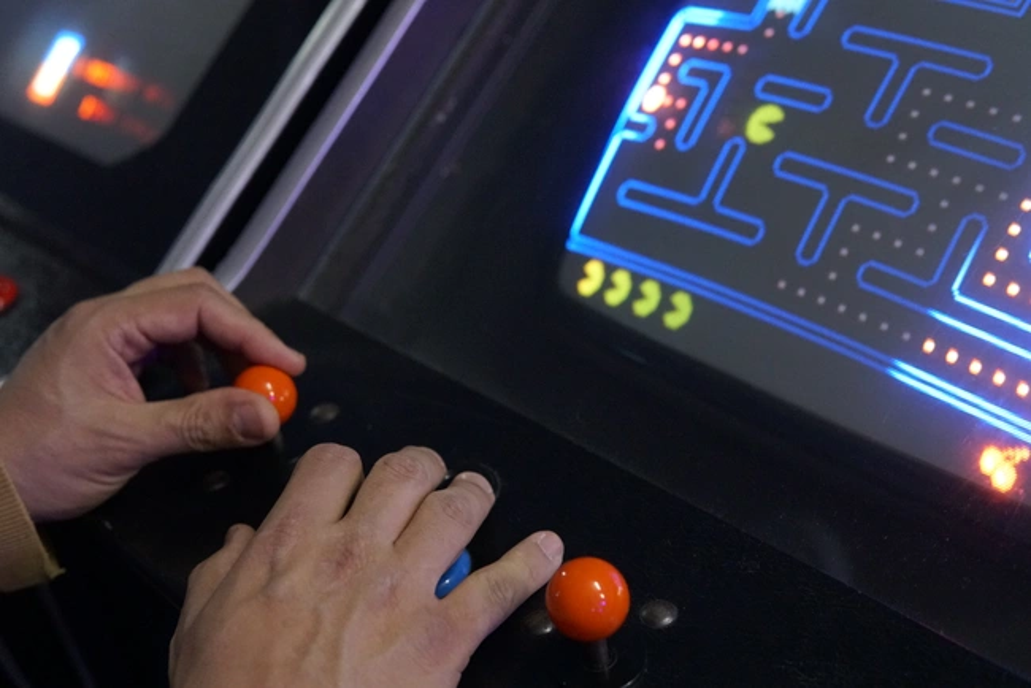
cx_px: 516
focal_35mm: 45
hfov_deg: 43.6
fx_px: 1289
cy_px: 344
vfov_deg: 29.9
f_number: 2.8
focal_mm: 30
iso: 6400
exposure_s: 1/160
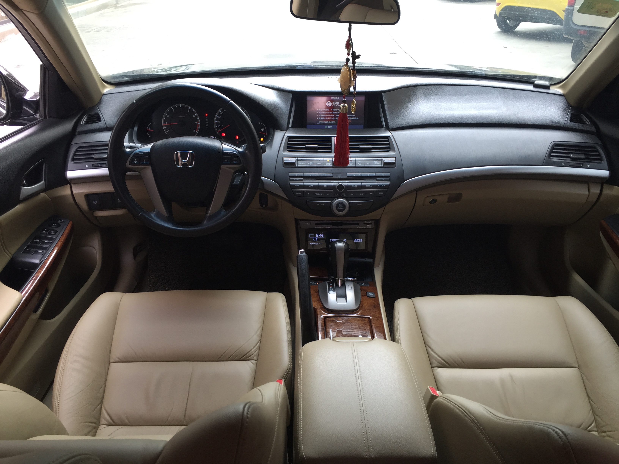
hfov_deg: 61.7
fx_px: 519
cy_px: 232
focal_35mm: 29
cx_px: 310
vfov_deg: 48.2
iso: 40
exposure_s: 1/33
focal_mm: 4.15
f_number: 2.2
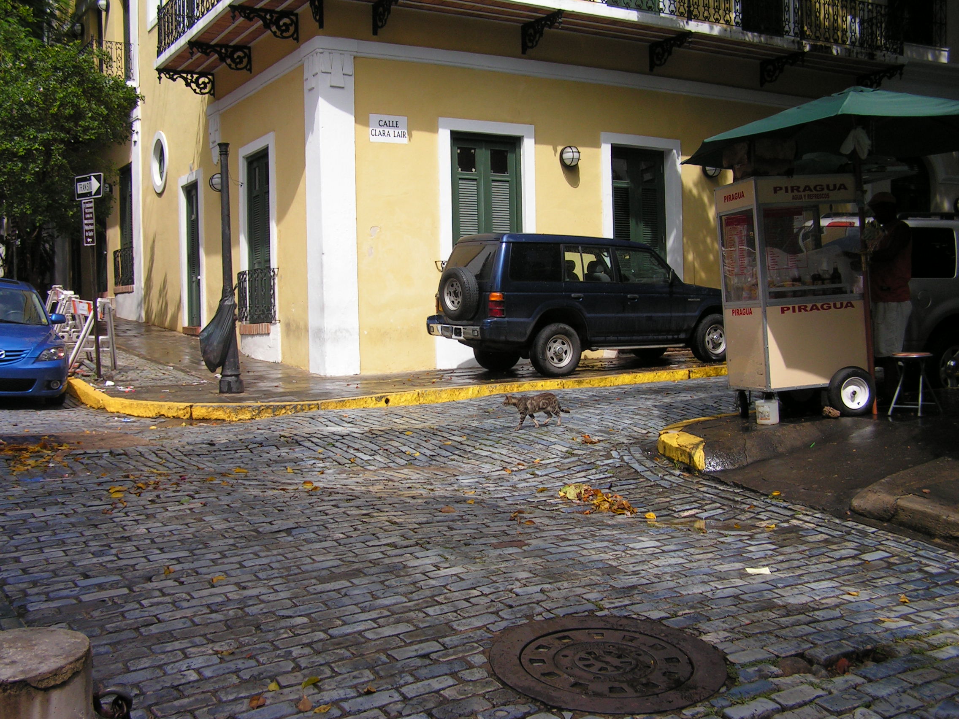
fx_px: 1053
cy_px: 360
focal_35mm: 38
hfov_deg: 49.0
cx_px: 480
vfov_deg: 37.7
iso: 50
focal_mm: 6.3
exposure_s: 1/1000
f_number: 2.8
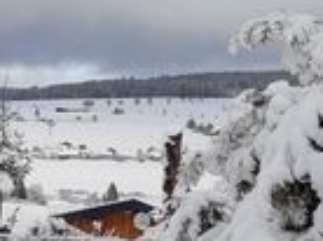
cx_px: -178
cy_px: 213
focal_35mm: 109
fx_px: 1015
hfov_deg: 16.3
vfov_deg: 13.4
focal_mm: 4.6
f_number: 2
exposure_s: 1/499
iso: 20
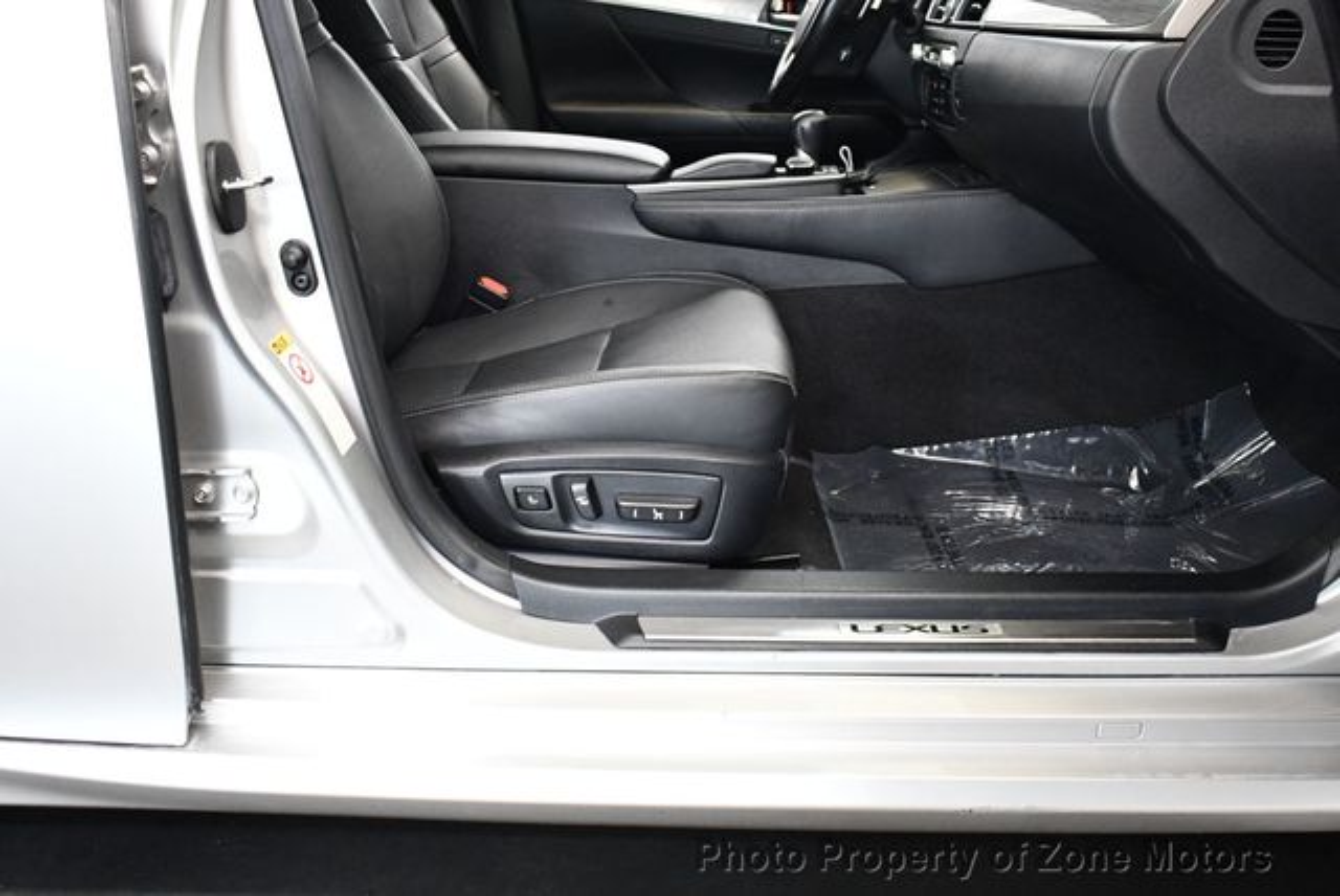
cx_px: 670
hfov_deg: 53.1
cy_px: 448
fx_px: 1341
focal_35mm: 36
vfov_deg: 36.9
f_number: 3.5
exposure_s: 1/100
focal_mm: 18
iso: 3200
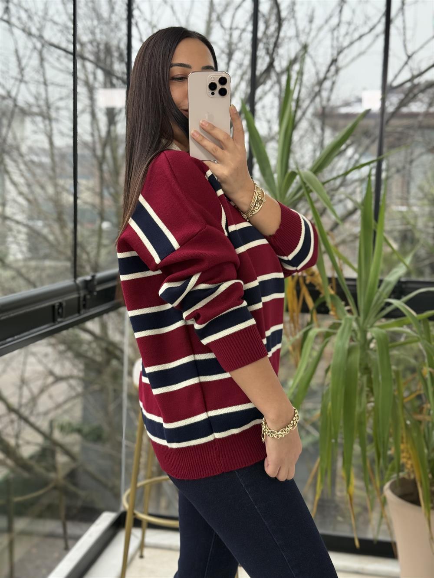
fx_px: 802
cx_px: 217
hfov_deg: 30.3
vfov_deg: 39.7
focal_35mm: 48
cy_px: 289
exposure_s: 1/132
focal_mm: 6.76
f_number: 1.78
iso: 80
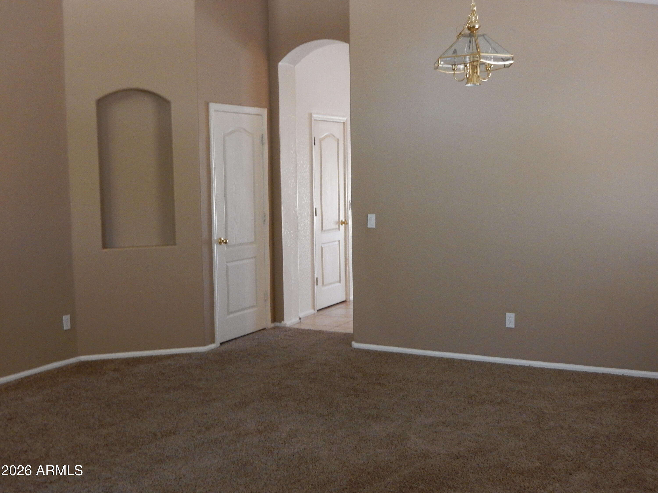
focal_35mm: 43
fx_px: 817
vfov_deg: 33.6
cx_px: 329
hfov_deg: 43.9
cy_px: 246
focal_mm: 7.6
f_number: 4.2
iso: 400
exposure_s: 1/30
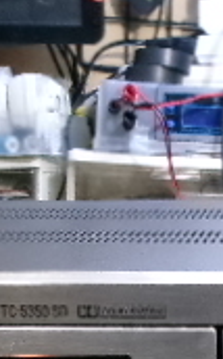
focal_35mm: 142
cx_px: 281
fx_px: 1385
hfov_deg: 9.1
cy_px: 428
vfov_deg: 14.3
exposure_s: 1/17
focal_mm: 6.4
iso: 421
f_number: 4.5
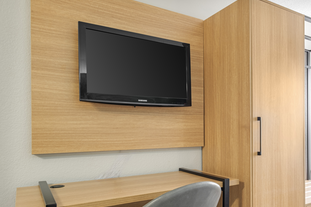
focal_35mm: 27
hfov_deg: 66.4
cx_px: 193
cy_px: 132
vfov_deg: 47.4
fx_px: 233
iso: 125
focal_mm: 12.6
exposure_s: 1/10
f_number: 8
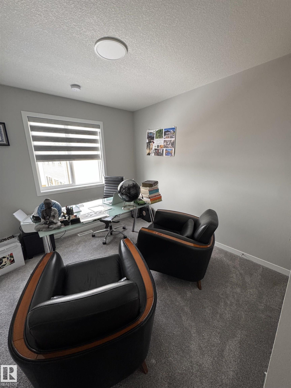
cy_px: 194
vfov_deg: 102.1
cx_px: 146
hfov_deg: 85.7
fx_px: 157
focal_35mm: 14
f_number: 2.2
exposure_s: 1/99
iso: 250
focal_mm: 2.22
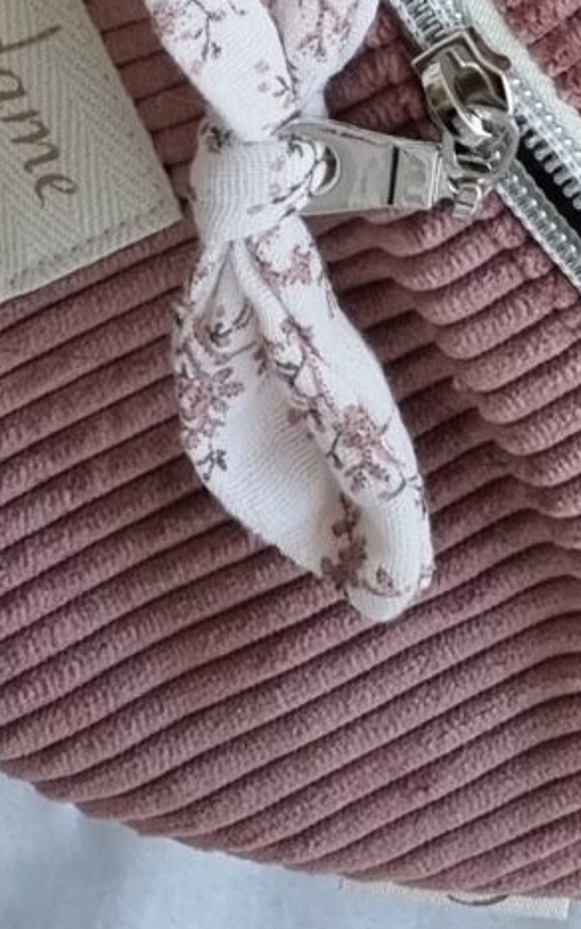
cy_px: -1144
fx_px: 3824
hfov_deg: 8.1
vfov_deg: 11.8
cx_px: 1295
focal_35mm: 151
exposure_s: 1/100
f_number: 1.8
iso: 100
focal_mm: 5.4
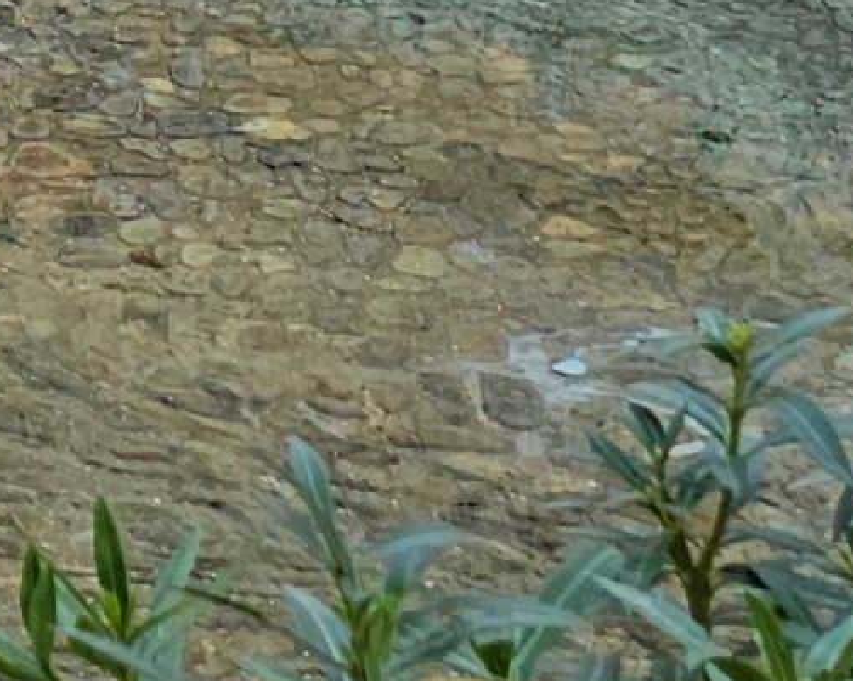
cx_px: -1025
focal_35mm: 179
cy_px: -1213
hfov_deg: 9.8
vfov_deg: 7.7
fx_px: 4516
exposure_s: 1/180
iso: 25
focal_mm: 6.3
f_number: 1.7
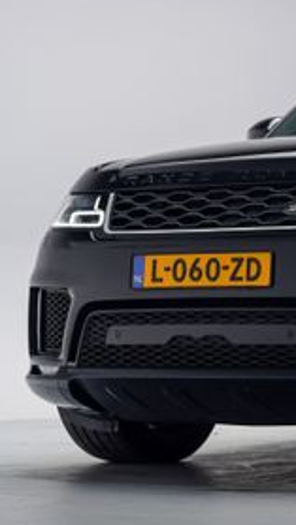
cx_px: 454
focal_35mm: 94
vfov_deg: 22.7
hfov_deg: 12.2
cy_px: 225
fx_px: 1311
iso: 100
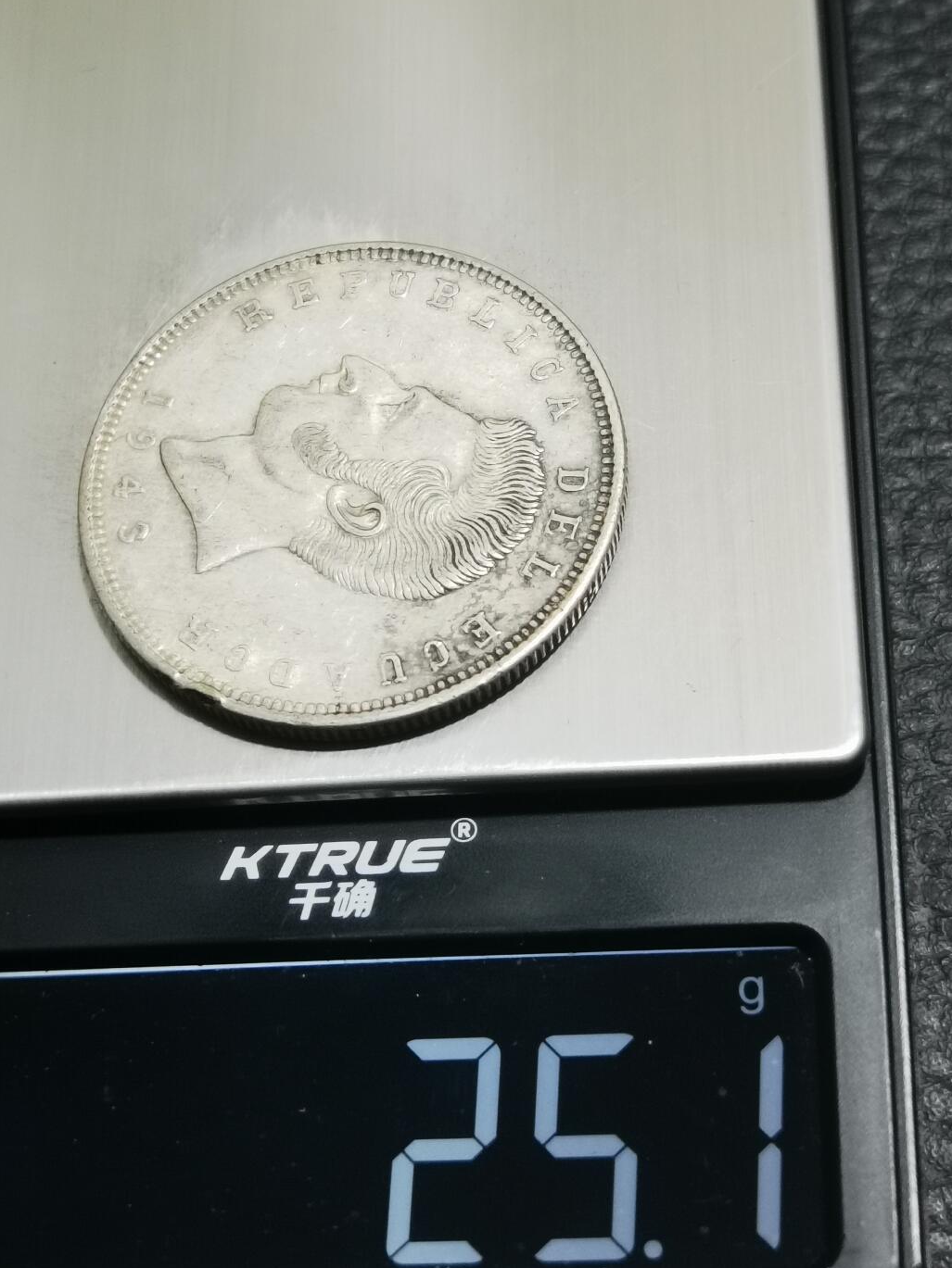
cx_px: 401
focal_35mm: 71
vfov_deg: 27.3
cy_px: 497
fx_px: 2603
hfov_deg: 20.7
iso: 160
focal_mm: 6.67
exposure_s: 1/100
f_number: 1.9
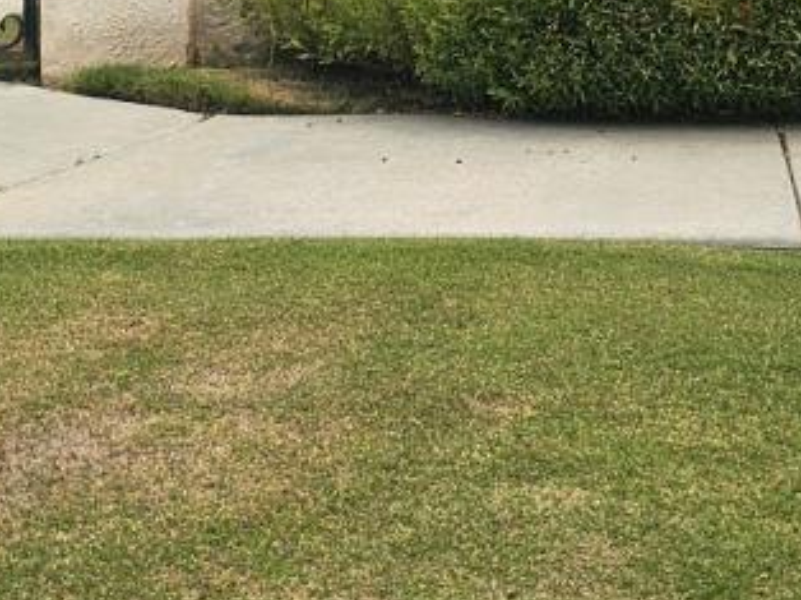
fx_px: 2543
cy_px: -484
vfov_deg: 12.3
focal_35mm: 110
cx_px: 408
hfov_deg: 17.9
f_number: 1.7
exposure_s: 1/1723
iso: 12
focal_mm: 6.3
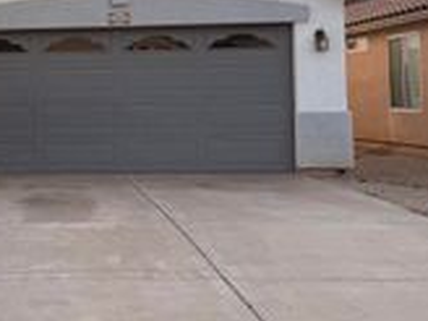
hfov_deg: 24.7
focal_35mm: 73
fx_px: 903
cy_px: 64
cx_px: -50
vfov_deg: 19.9
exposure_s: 1/1949
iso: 80
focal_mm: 6.76
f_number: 1.78
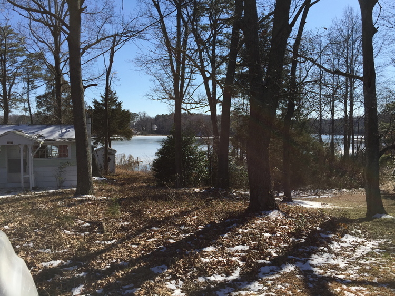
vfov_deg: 48.3
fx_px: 331
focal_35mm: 29
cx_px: 198
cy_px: 148
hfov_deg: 61.6
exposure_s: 1/2326
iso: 32
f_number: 2.2
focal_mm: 4.15
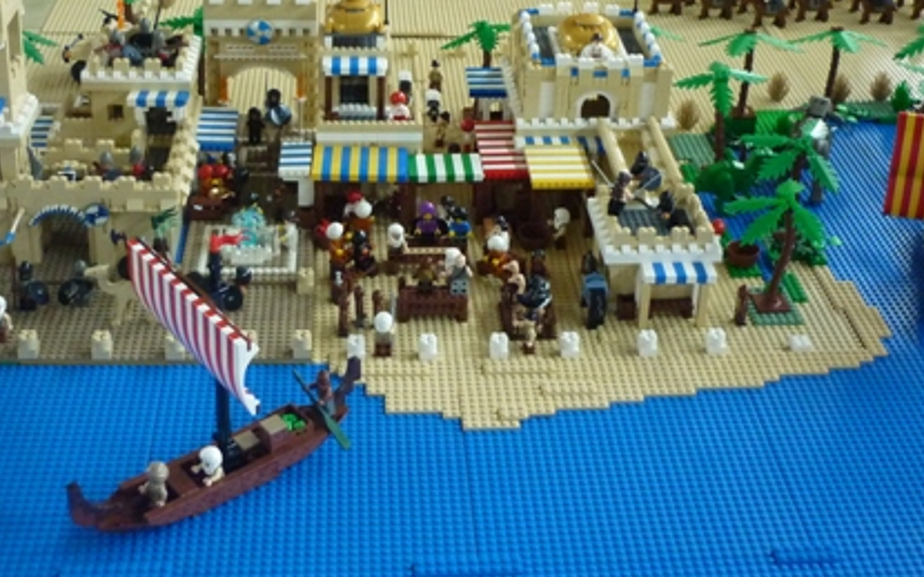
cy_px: 102
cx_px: 465
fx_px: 1359
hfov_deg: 37.5
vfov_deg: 23.5
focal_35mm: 54
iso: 400
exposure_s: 1/25
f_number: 2.8
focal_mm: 5.5
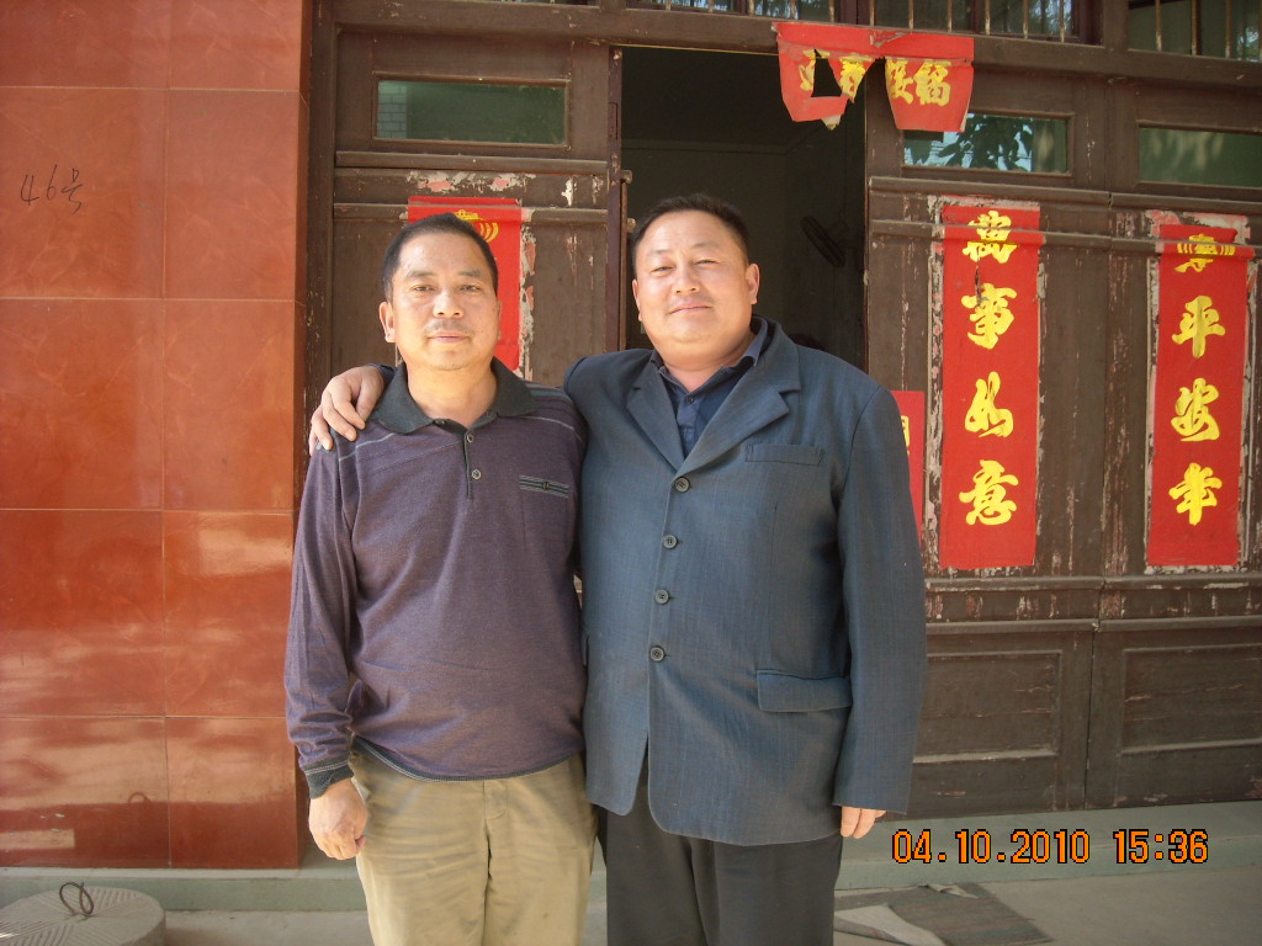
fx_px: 1276
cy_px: 473
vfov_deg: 40.7
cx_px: 631
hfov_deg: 52.6
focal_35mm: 35
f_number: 2.8
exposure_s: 1/60
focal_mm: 5.7
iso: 87
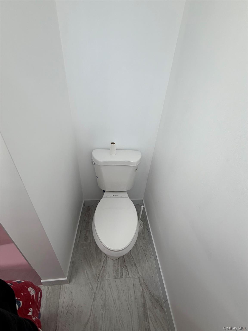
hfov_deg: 85.7
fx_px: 134
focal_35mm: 14
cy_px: 166
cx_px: 124
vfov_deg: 102.1
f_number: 2.2
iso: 100
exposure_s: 1/120
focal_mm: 2.22
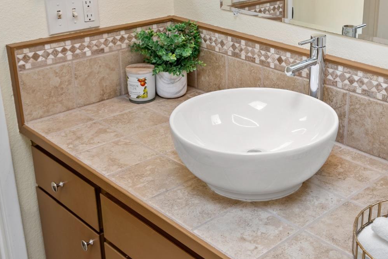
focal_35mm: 48
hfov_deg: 40.1
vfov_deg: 27.8
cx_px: 285
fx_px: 517
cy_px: 70
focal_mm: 32
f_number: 8
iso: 400
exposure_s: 1/5
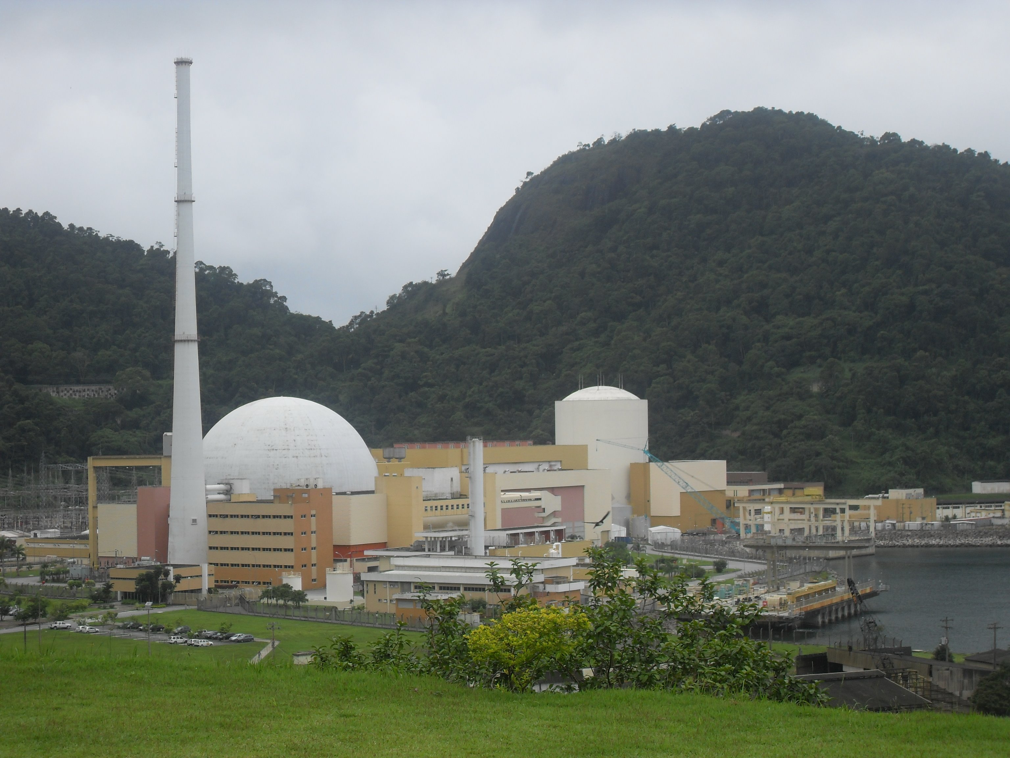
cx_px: 505
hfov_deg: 24.1
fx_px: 2363
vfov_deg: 18.2
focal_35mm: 81
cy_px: 379
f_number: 4.4
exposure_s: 1/350
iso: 80
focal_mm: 13.5
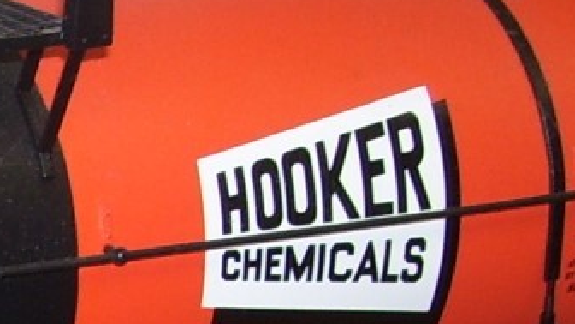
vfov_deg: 6.3
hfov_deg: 10.5
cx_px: -501
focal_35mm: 192
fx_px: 2927
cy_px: 454
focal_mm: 6
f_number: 2.7
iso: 80
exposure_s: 1/60
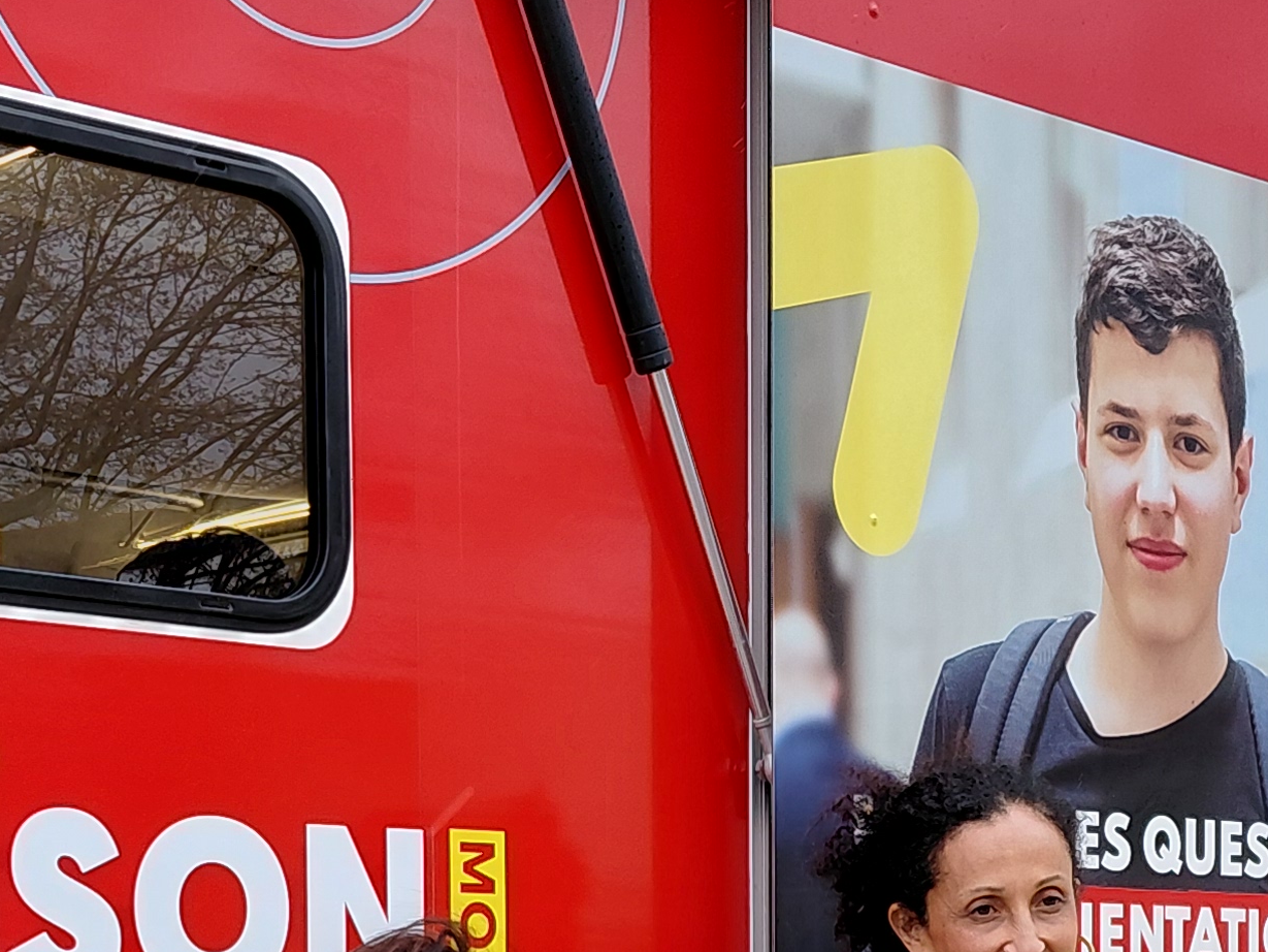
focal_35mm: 83
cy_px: 1071
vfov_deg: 17.2
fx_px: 3041
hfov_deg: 23.5
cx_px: 761
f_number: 1.8
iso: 50
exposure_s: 1/597
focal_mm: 4.69
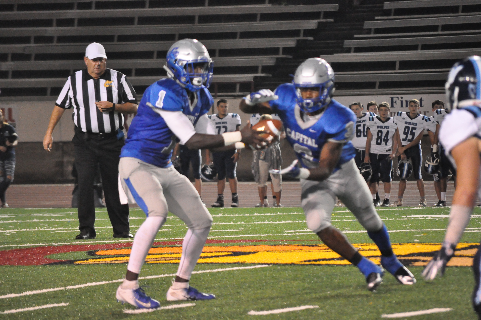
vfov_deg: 4.6
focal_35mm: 300
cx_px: 240
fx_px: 4003
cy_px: 160
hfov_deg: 6.9
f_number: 5.6
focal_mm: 200
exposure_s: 1/200
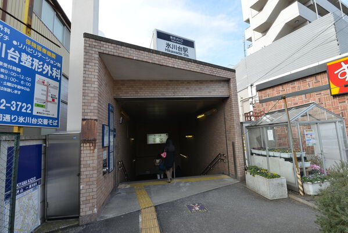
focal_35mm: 18
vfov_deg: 67.4
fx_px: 174
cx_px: 174
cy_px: 116
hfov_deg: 90.0
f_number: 11
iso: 400
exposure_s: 1/100
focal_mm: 18
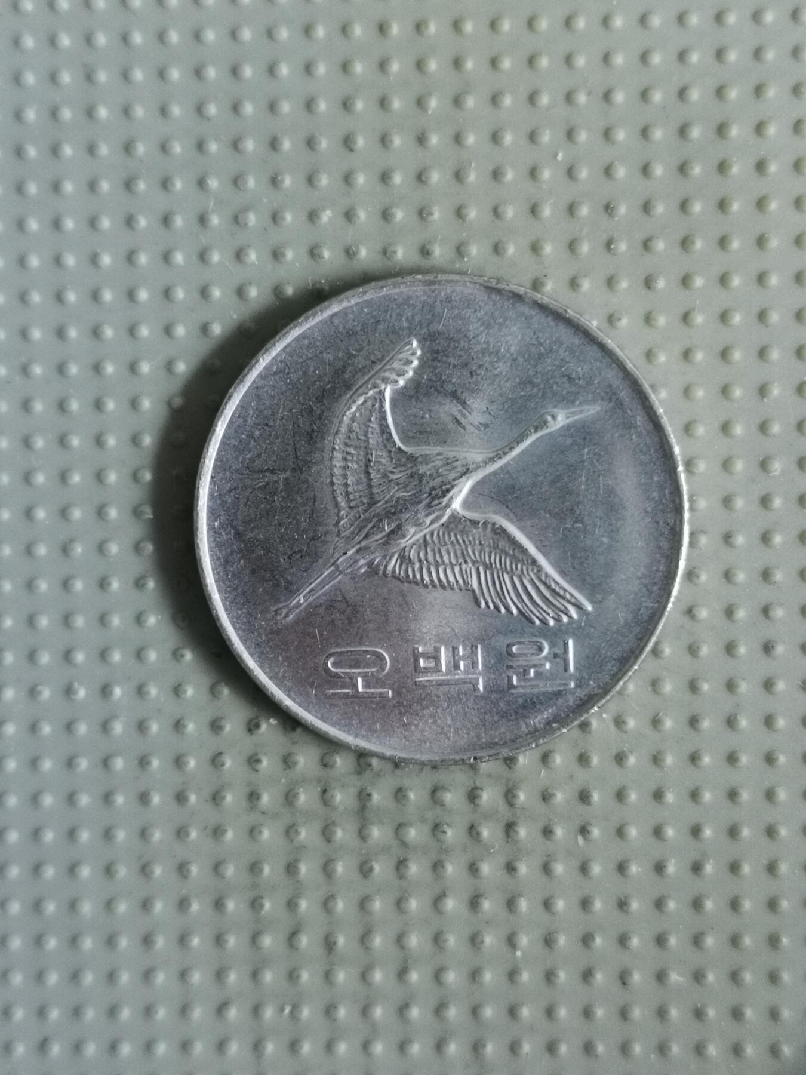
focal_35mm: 52
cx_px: 403
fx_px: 1614
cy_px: 538
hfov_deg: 28.0
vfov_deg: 36.8
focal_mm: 4.75
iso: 400
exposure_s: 1/25.7
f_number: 1.8
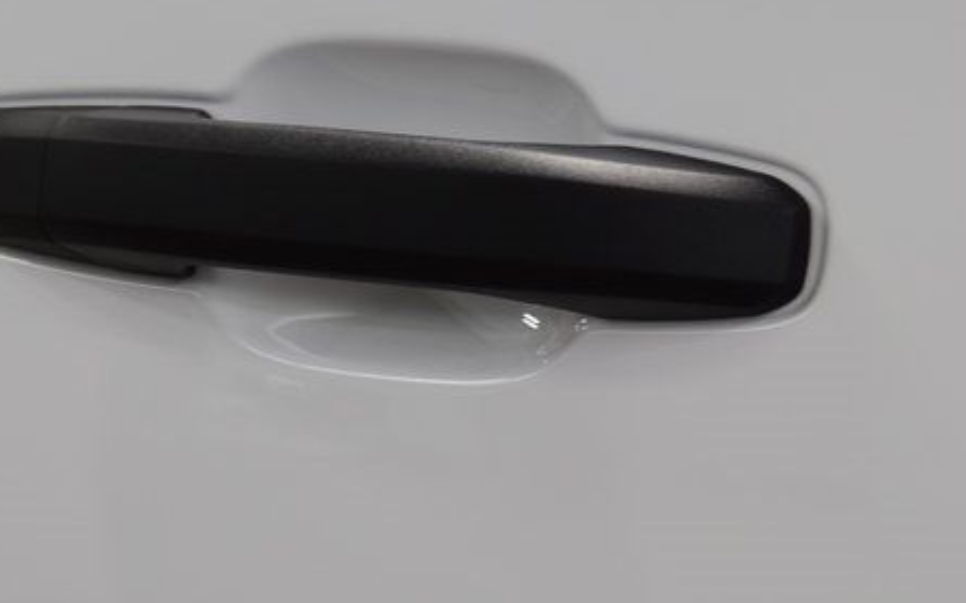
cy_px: 223
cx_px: 330
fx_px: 4028
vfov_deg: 8.6
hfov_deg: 13.7
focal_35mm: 153
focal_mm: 70
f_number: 7.1
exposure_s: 1/30
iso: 640
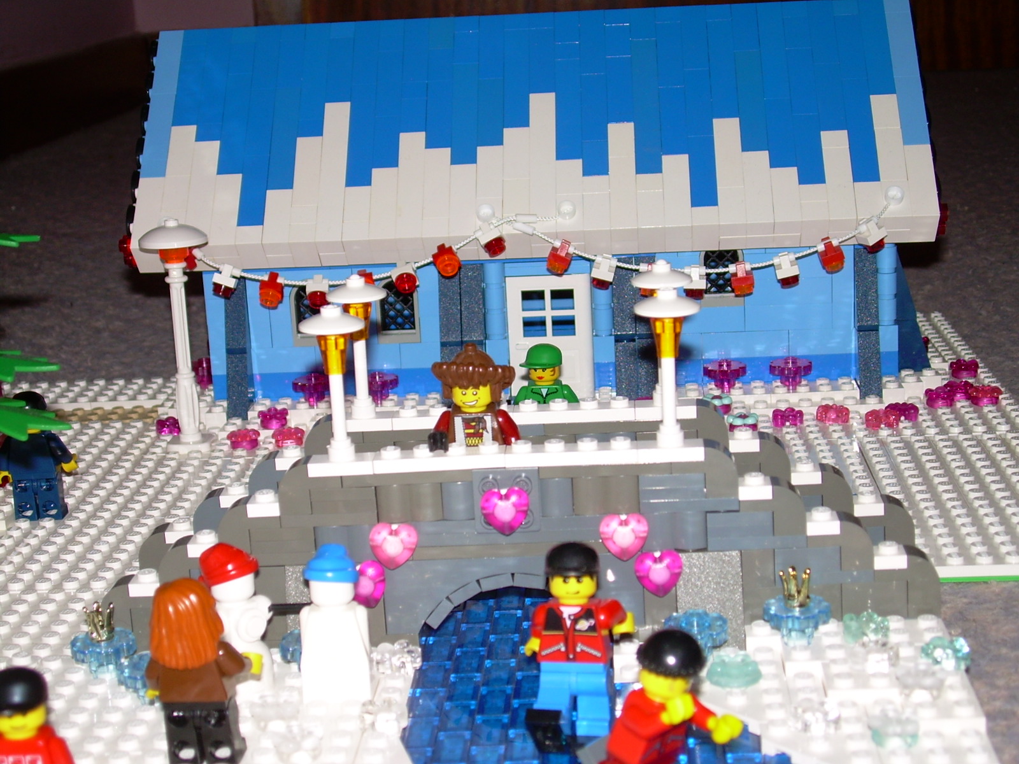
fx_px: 1913
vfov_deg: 22.6
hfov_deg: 29.8
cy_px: 382
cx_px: 510
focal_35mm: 65
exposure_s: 1/60
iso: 50
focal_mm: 11
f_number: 3.6
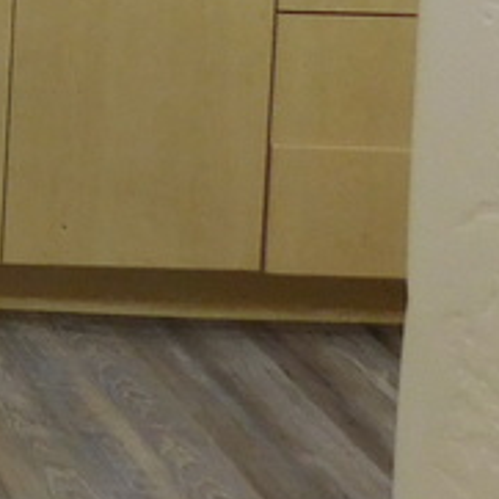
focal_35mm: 135
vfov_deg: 11.6
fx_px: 2202
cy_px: -518
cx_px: -879
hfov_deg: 10.3
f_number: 3
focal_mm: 4
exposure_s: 1/50
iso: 125
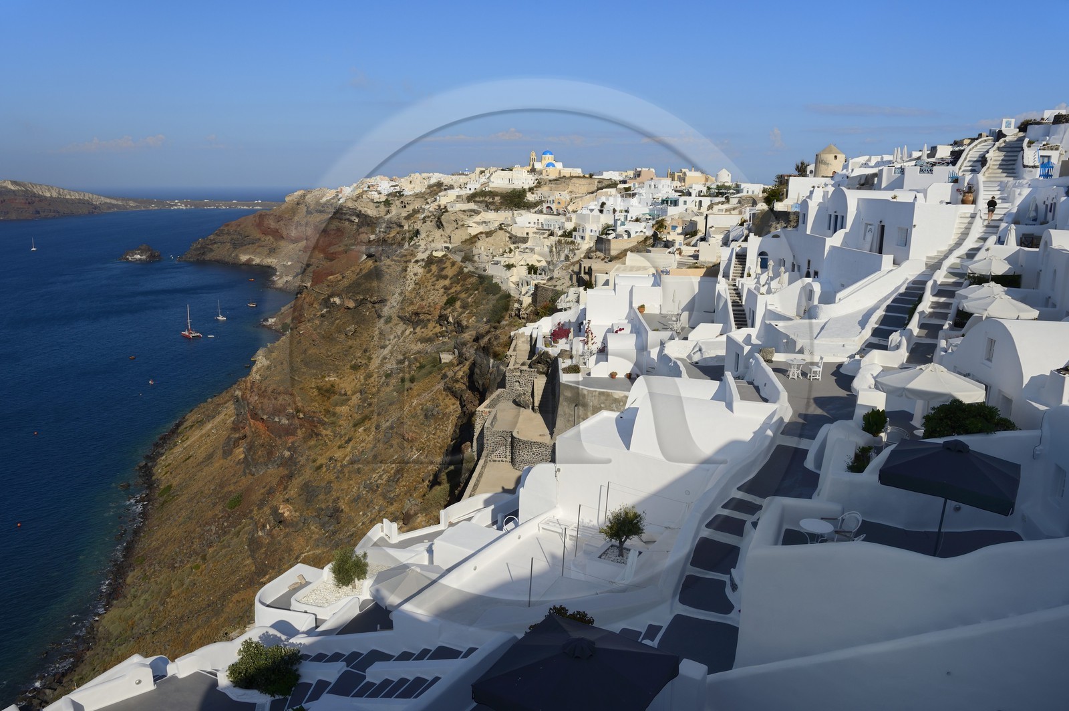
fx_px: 712
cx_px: 534
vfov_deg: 53.1
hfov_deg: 73.8
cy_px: 356
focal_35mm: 24
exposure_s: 1/250
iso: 100
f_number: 11
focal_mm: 24
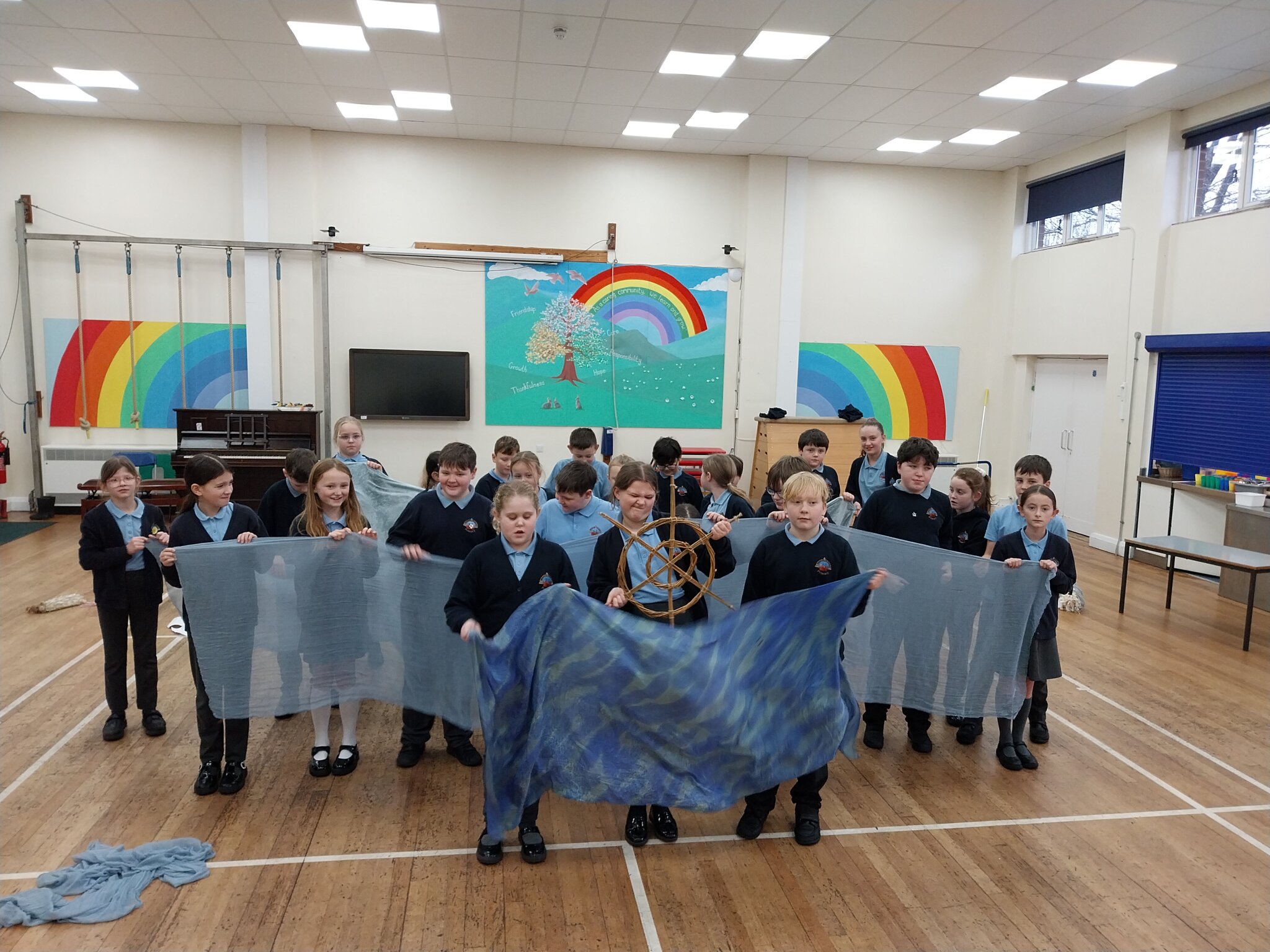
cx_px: 635
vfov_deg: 53.1
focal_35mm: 26
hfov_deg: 67.3
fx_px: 954
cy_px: 476
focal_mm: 4
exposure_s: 1/60
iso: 125
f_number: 1.8
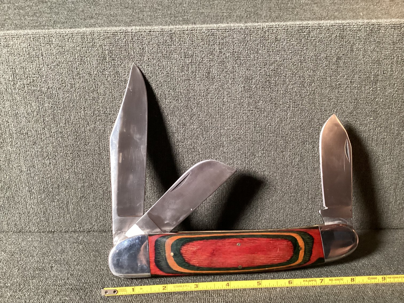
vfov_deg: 45.4
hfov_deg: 58.3
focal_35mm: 31
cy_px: 152
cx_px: 202
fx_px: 362
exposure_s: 1/33
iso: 320
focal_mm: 3.3
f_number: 2.4
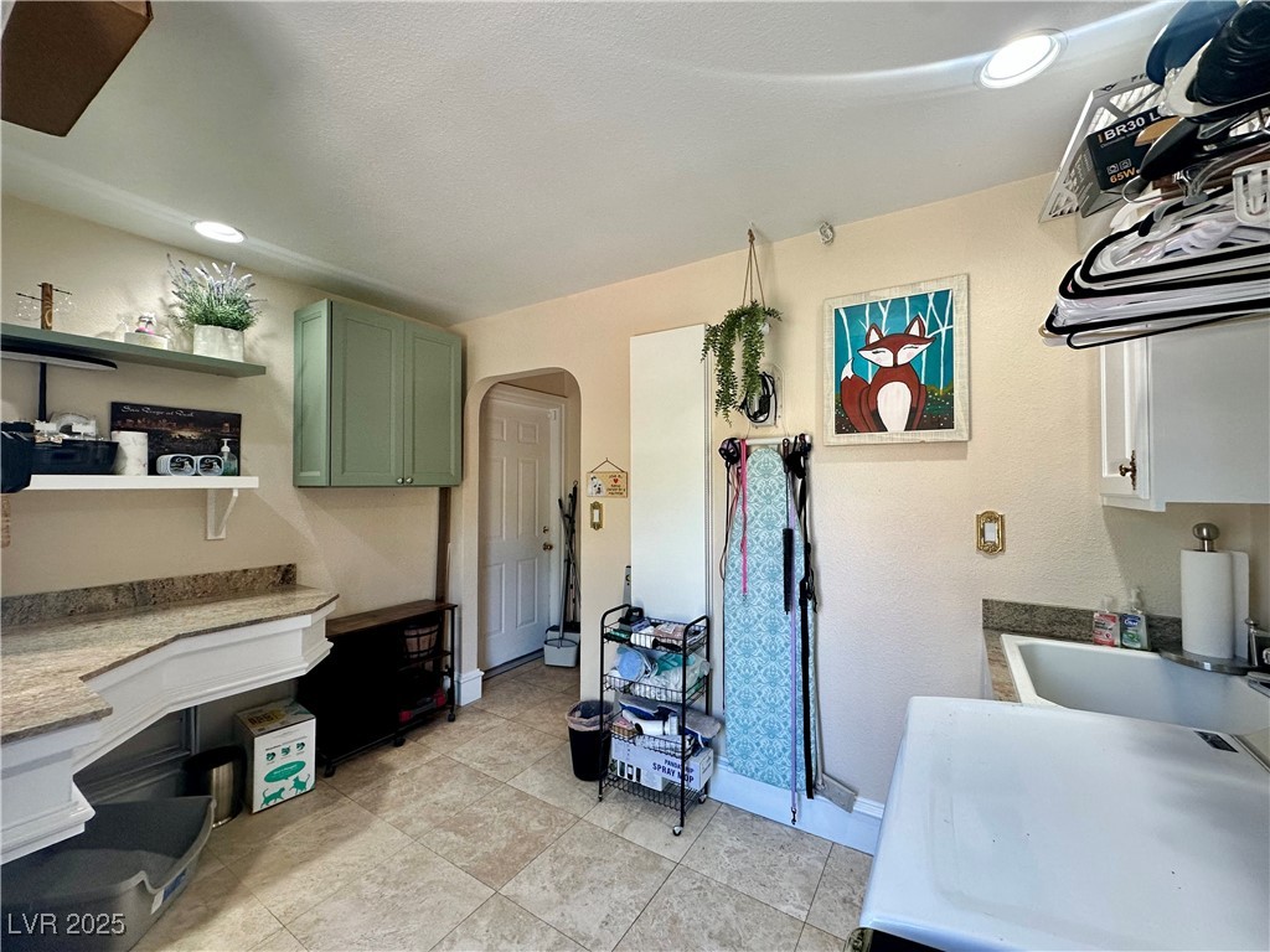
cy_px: 476
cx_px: 635
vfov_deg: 85.7
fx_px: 514
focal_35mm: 14
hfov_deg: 102.1
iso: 160
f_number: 2.2
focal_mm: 2.22
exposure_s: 1/120
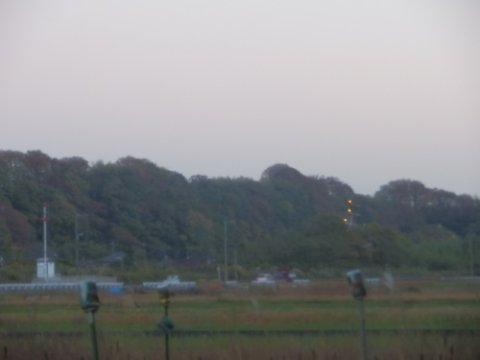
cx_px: 240
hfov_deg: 11.9
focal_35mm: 166
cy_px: 180
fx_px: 2302
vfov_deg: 8.9
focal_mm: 29.4
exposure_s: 1/10
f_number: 5.8
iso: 400
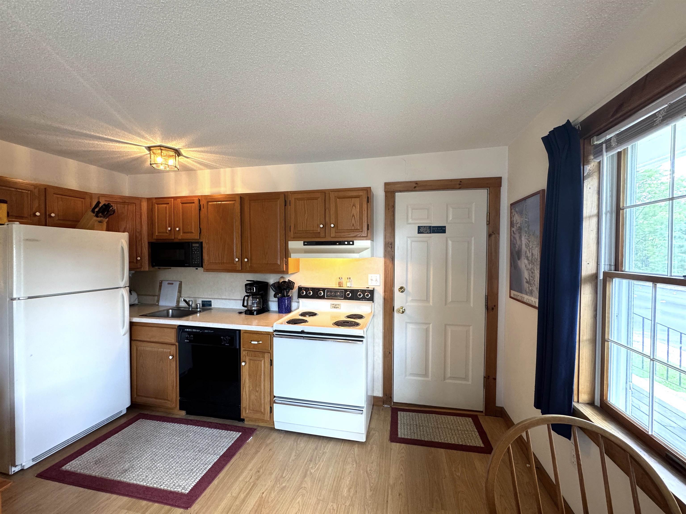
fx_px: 277
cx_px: 343
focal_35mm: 14
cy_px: 257
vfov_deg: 85.7
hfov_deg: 102.1
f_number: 2.2
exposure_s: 1/60
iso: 250
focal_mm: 2.22
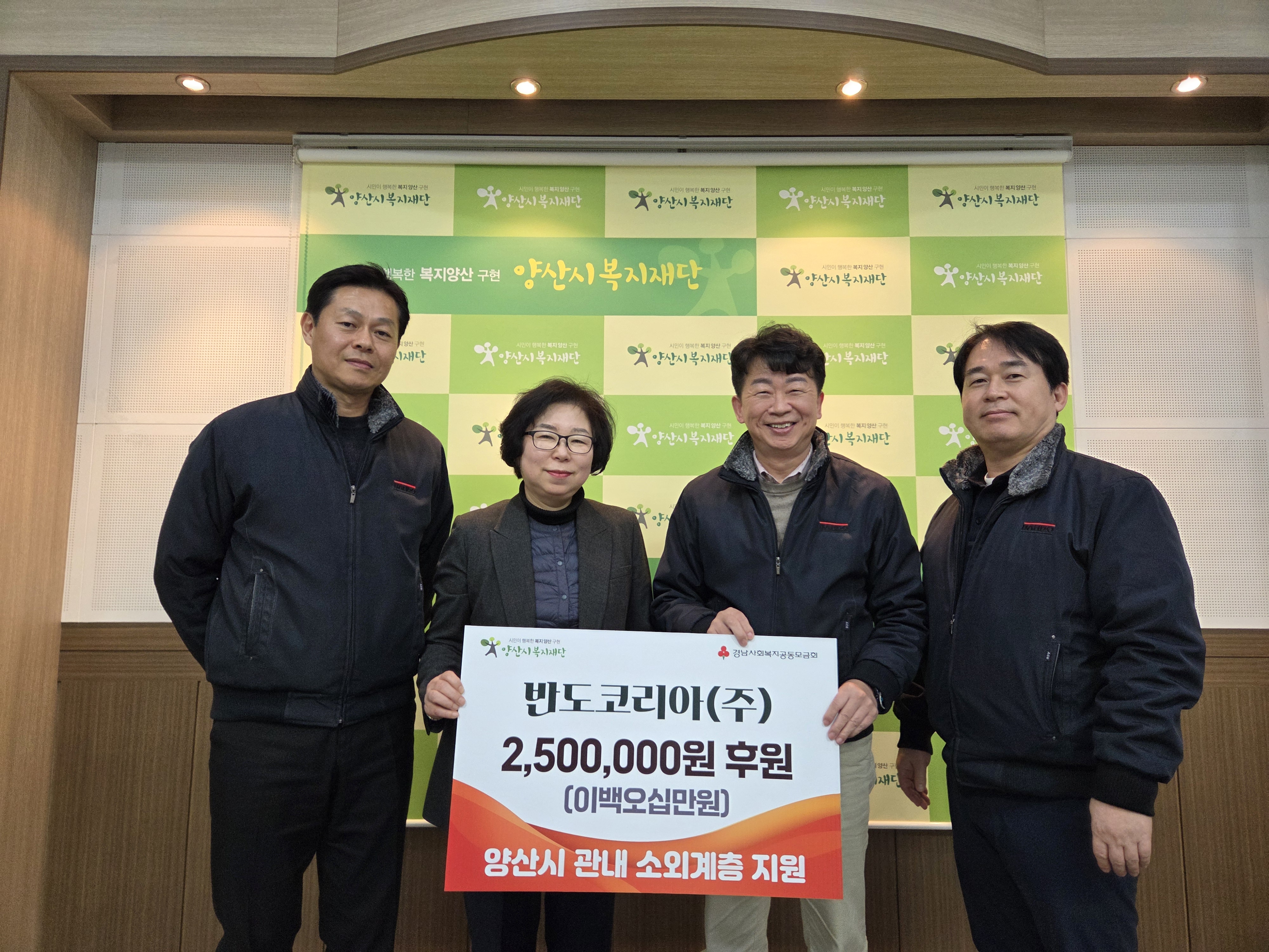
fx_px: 843
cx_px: 634
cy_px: 476
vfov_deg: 58.9
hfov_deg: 73.9
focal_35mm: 23
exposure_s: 1/120
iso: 320
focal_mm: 5.4
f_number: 1.8
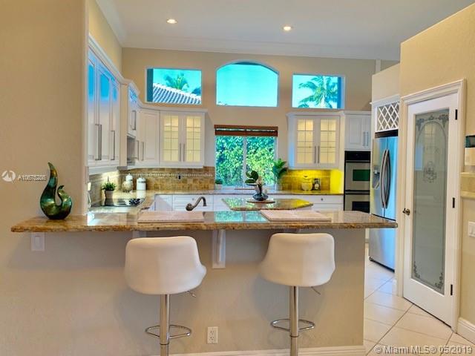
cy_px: 178
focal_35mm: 26
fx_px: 357
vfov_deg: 53.1
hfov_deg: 67.3
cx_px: 238
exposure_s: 1/60
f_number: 1.8
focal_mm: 4.25
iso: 100
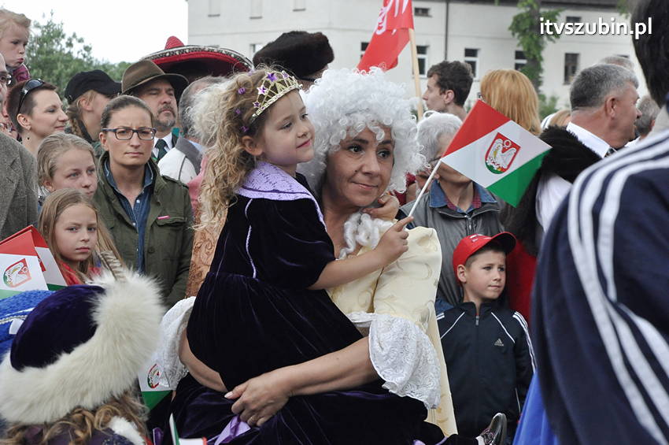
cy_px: 222
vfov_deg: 8.7
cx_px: 334
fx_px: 2924
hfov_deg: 13.1
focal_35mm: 158
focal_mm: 105
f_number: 14
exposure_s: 1/160
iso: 1250
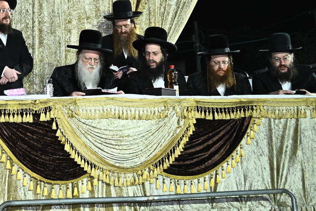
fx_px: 755
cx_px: 68
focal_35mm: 86
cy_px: 62
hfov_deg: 23.3
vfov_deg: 15.8
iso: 2500
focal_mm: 48
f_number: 4.5
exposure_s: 1/125
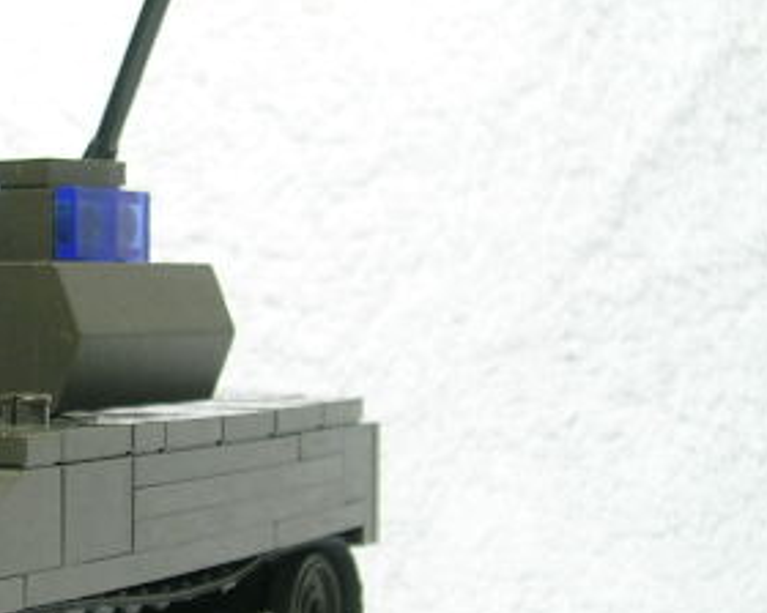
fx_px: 2429
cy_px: 323
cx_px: -93
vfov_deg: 14.4
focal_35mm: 107
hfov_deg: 17.3
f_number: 3.1
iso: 50
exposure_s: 1/15.4
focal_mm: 7.3
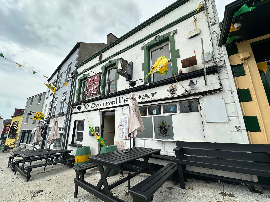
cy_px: 101
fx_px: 109
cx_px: 135
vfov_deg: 85.7
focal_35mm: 14
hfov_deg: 102.1
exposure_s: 1/1742
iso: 50
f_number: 2.2
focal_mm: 2.22
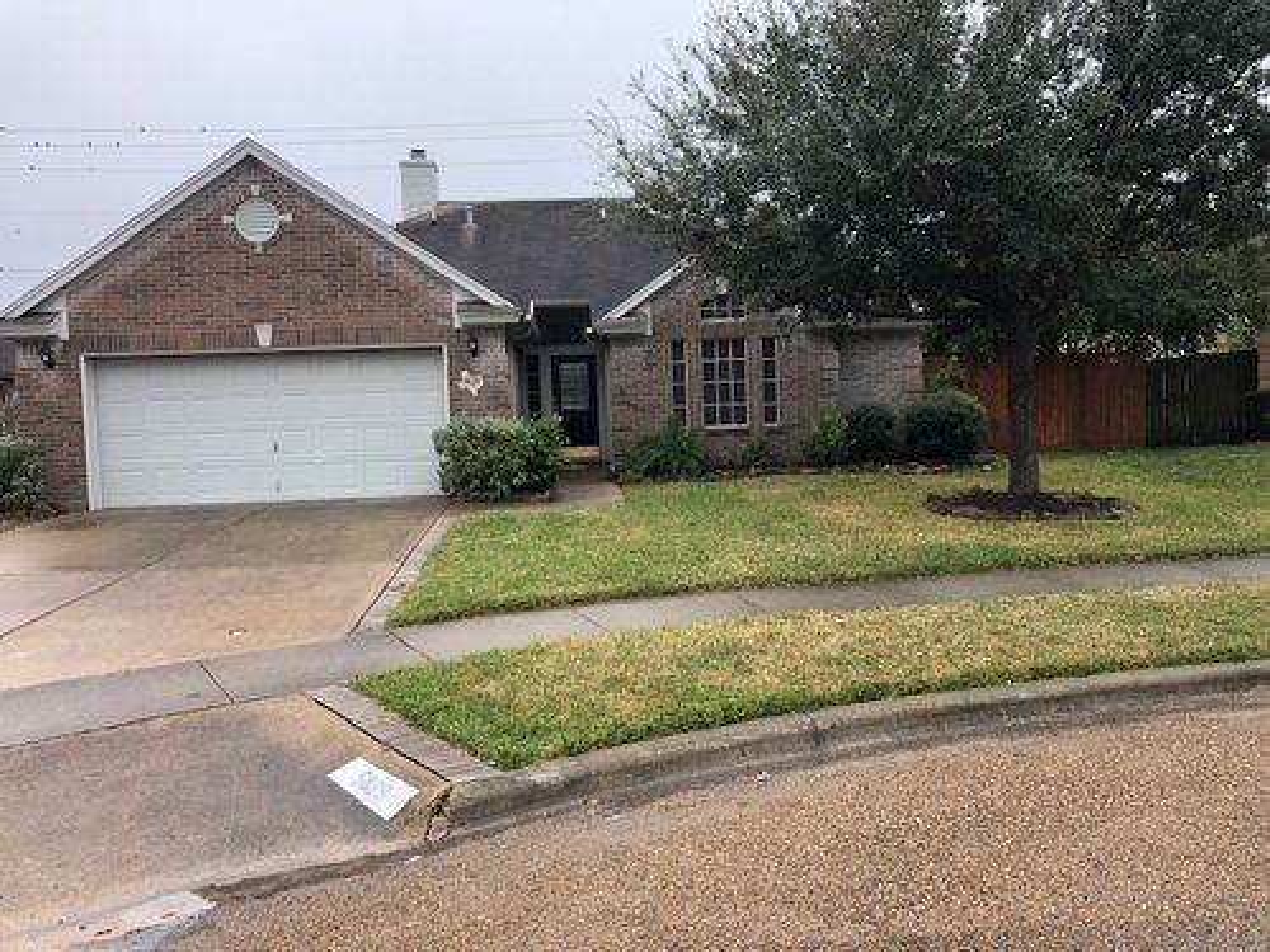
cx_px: 635
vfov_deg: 49.7
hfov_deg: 63.4
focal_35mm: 28
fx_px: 1027
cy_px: 476
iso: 20
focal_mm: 3.99
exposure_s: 1/368
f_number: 1.8
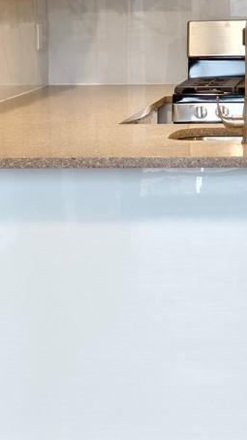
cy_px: 20
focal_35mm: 113
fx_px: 1317
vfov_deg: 18.5
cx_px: 278
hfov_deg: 10.6
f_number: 1.57
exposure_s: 1/120
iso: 514
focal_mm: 5.6
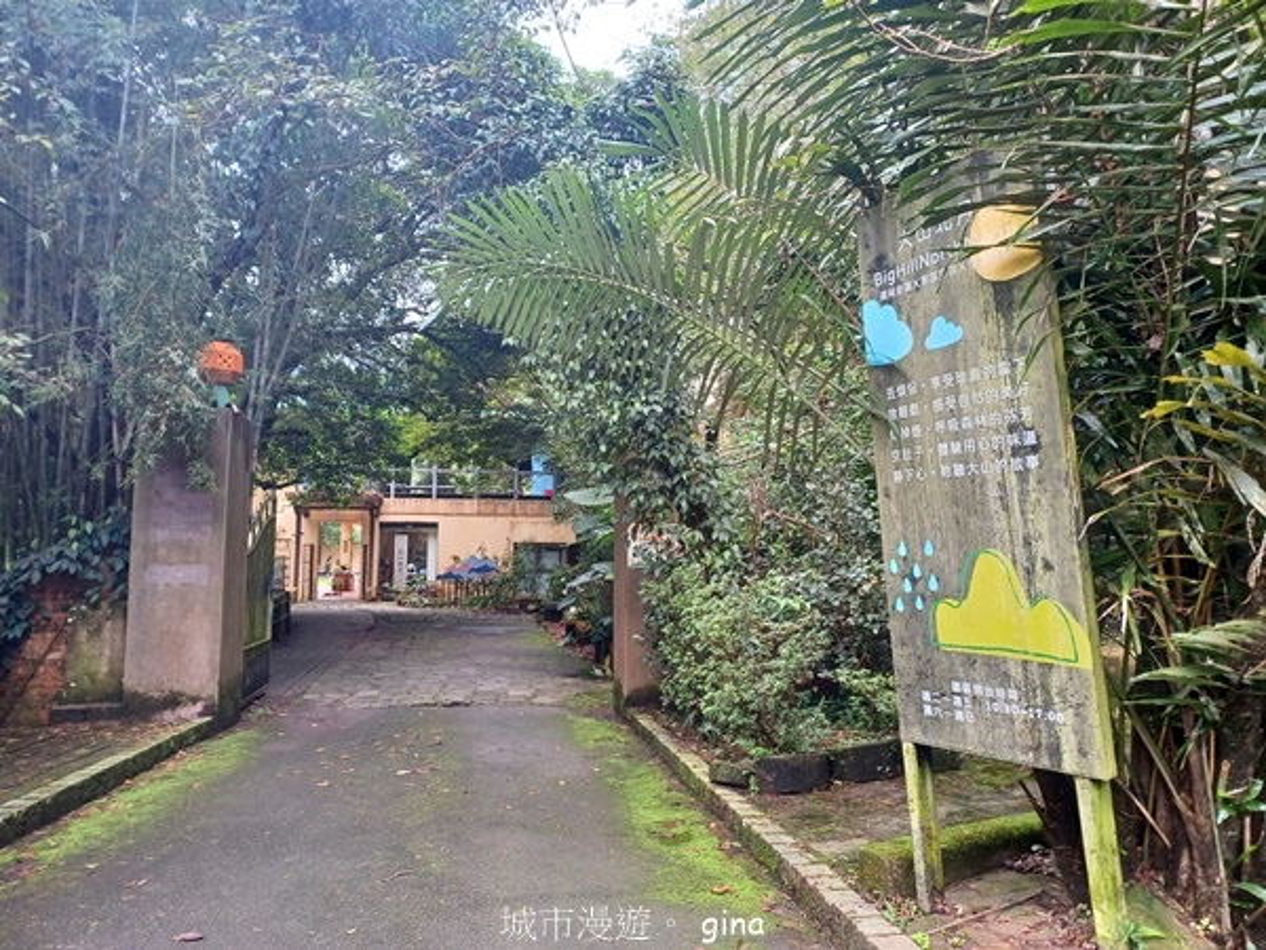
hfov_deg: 69.4
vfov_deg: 54.9
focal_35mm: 25
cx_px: 633
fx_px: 914
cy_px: 475
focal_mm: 4.6
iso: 100
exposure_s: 1/60
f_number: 1.8
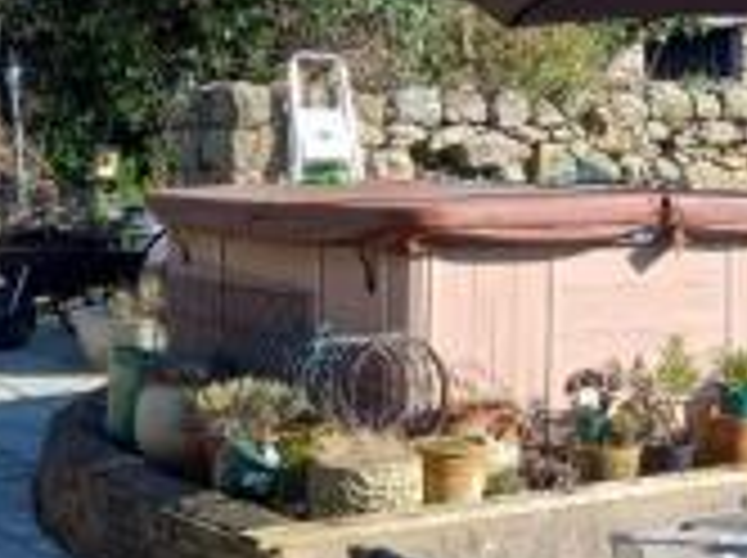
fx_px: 1896
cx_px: 628
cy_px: 200
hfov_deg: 21.9
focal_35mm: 88
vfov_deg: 16.7
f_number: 2
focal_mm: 4.6
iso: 25
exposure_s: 1/289
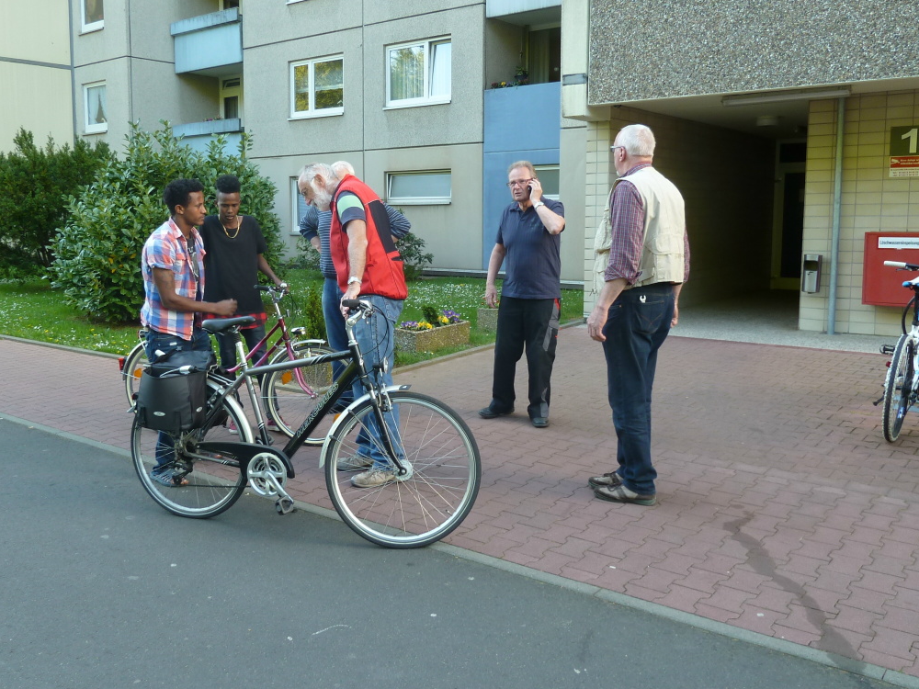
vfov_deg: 44.1
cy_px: 315
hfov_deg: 56.5
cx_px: 379
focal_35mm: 32
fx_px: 850
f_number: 3.3
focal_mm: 4.1
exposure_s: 1/50
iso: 80
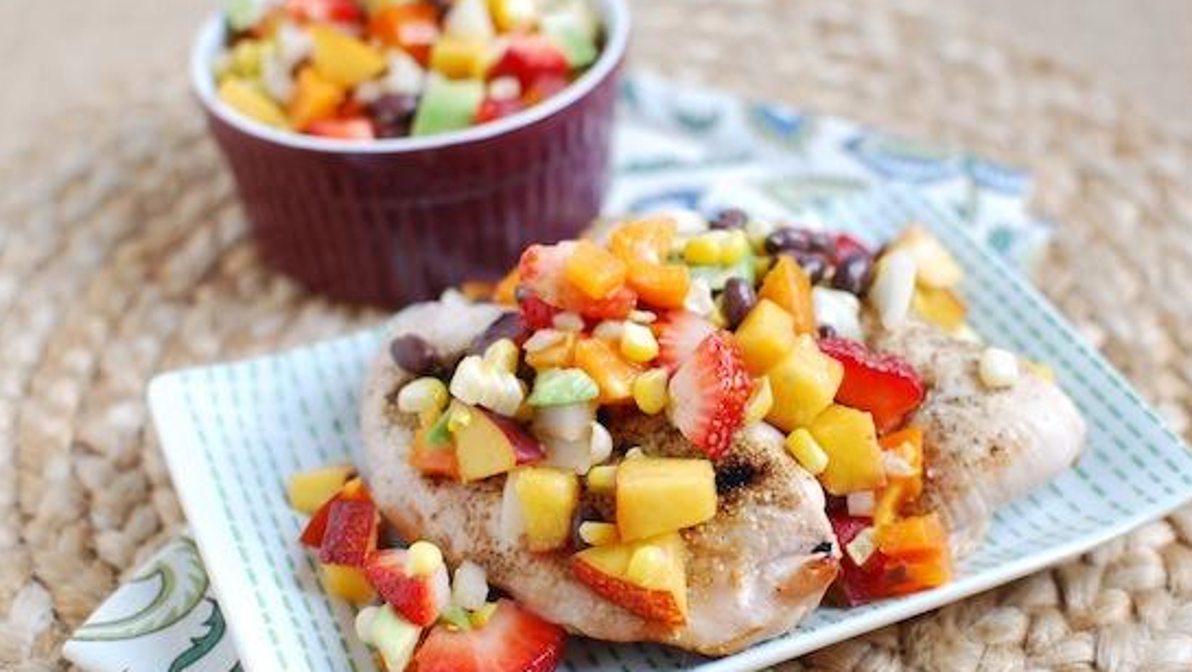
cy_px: 344
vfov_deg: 21.7
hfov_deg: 37.5
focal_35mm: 56
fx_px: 1756
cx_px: 597
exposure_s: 1/125
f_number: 3.5
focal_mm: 35
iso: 200
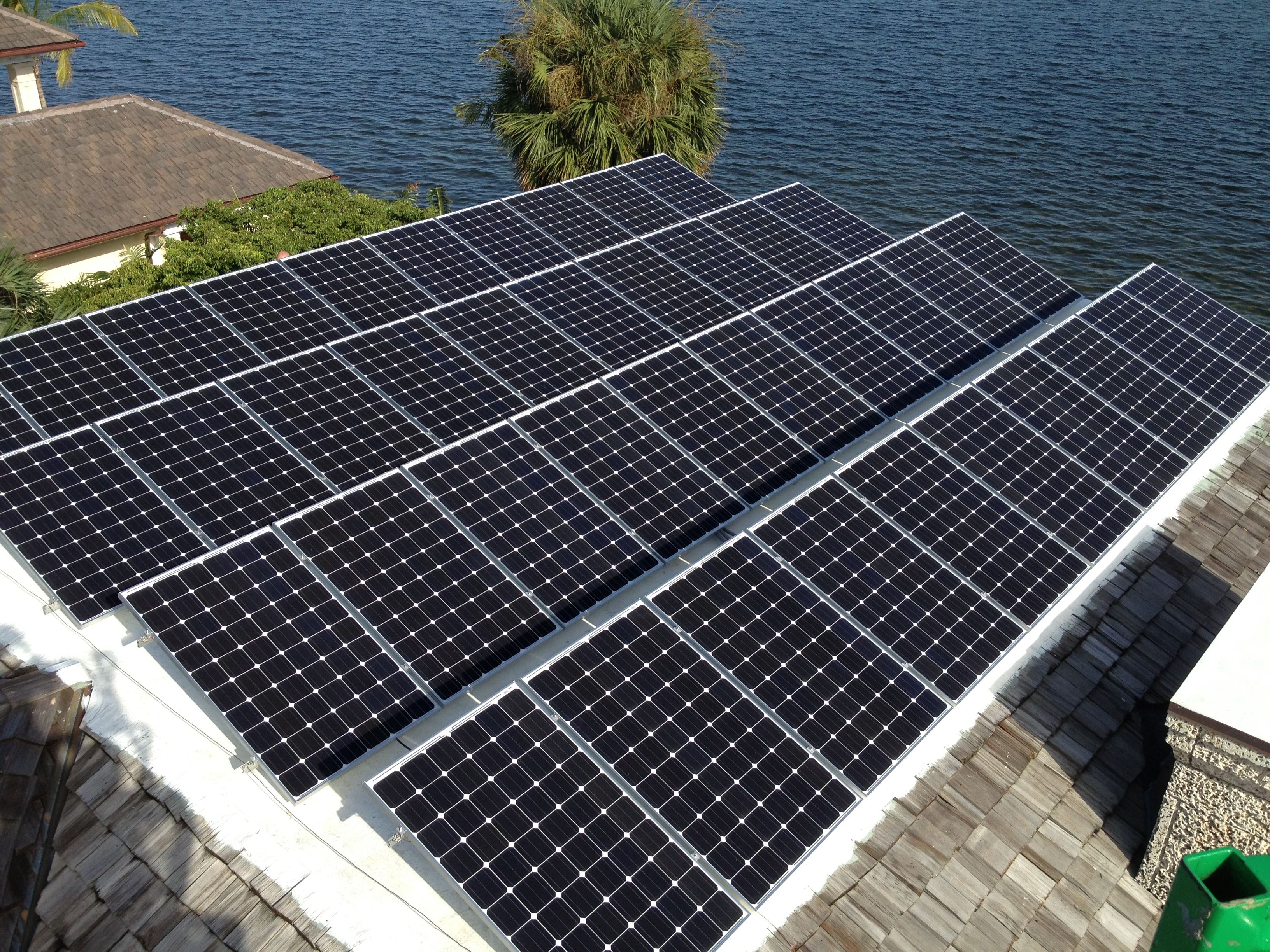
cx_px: 635
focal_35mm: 35
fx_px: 1284
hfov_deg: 52.6
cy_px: 476
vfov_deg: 40.7
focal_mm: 4.28
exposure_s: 1/1255
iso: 50
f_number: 2.4
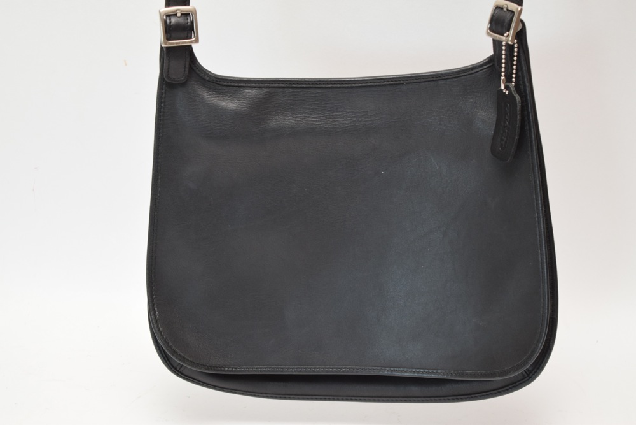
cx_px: 318
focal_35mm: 82
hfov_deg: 24.6
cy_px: 212
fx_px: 1458
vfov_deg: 16.6
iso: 800
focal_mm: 55
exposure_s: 1/80
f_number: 5.6
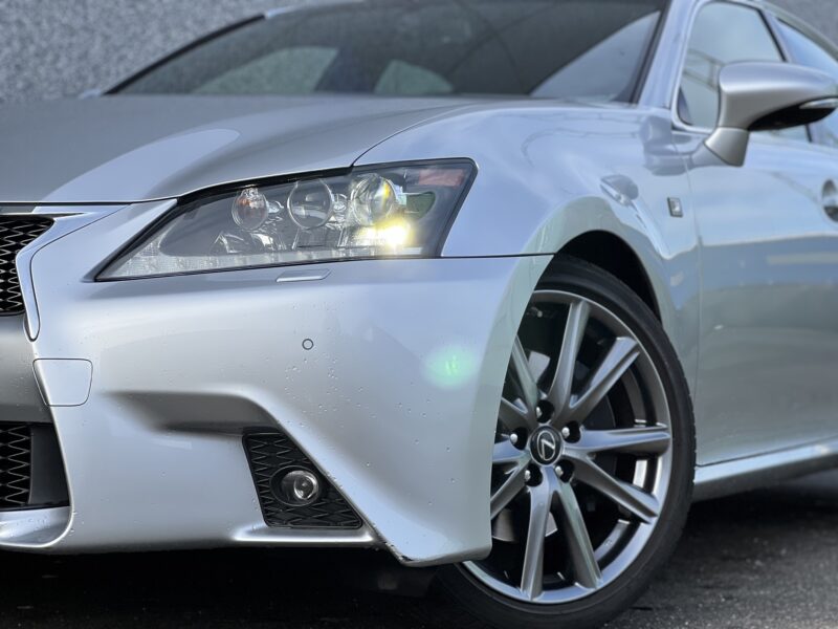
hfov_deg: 25.3
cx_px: 419
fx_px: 1864
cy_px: 314
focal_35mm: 77
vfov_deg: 19.1
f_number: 2.8
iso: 25
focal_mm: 9
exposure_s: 1/203
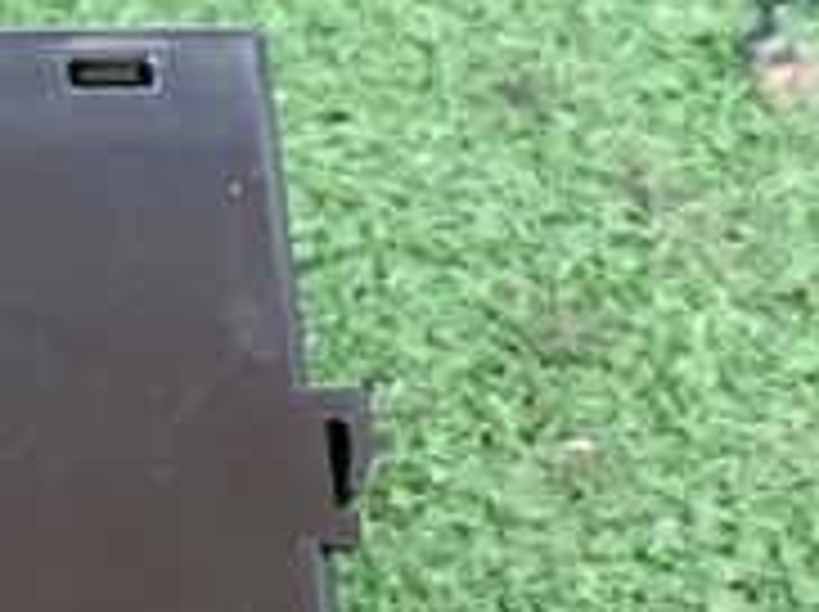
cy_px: 644
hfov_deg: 17.9
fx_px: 2339
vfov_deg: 14.6
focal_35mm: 99
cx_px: -378
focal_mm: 5.4
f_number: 2.3
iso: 640
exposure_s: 1/30
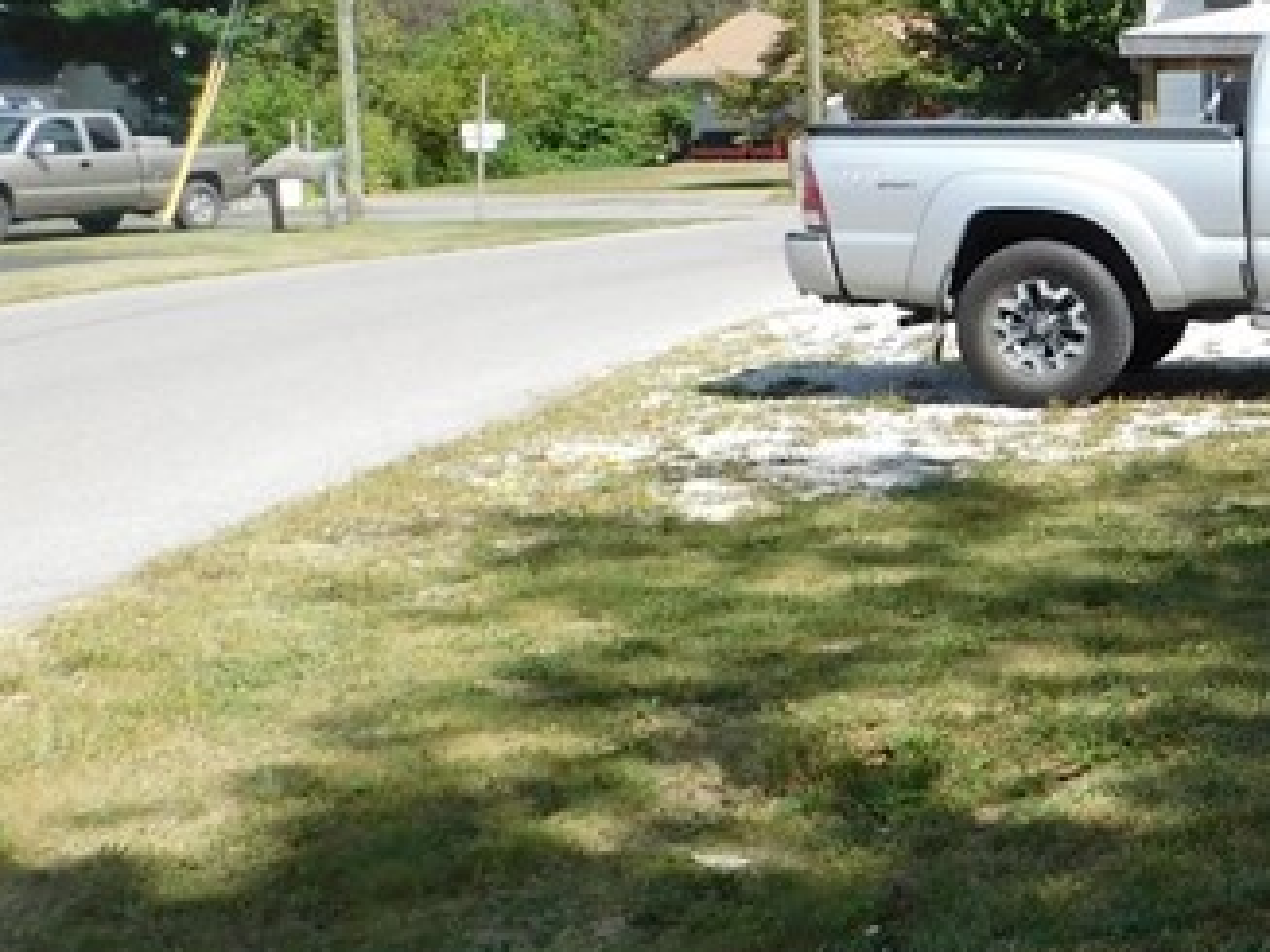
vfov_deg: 20.3
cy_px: 264
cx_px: 1841
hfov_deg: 22.7
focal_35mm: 72
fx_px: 2641
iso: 125
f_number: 3
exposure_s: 1/1250
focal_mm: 4
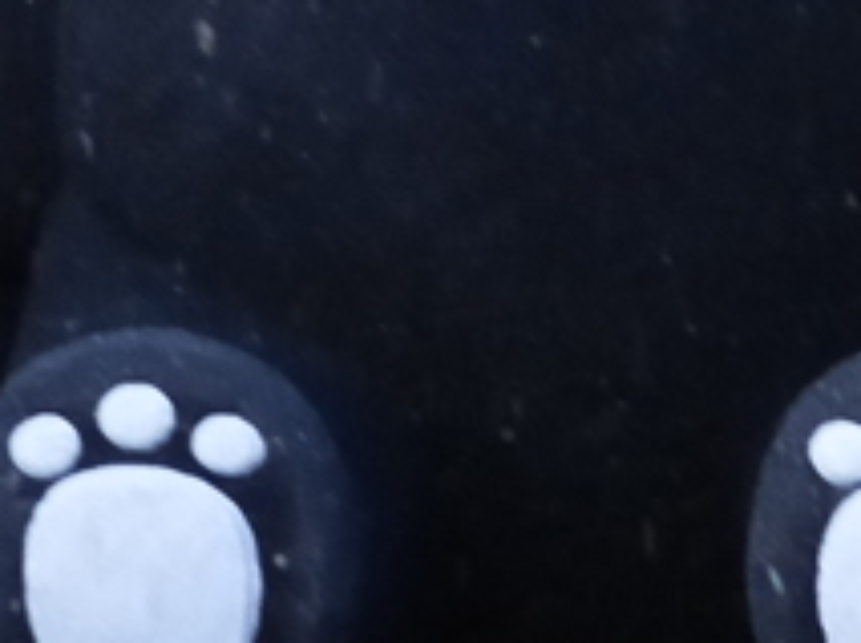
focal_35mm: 583
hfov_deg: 3.4
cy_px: -437
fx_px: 14476
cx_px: 408
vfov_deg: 2.5
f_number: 2.8
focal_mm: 21.8
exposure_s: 1/5
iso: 500
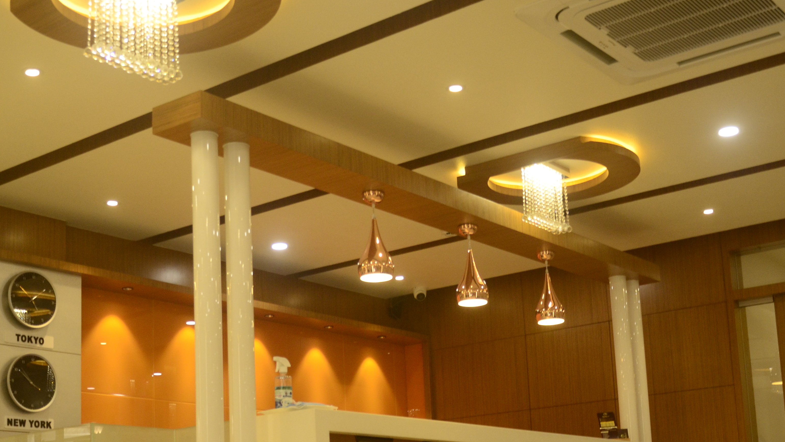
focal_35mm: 53
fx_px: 1100
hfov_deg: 39.2
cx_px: 326
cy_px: 343
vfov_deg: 22.4
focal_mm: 21
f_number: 4
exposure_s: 1/50
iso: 640
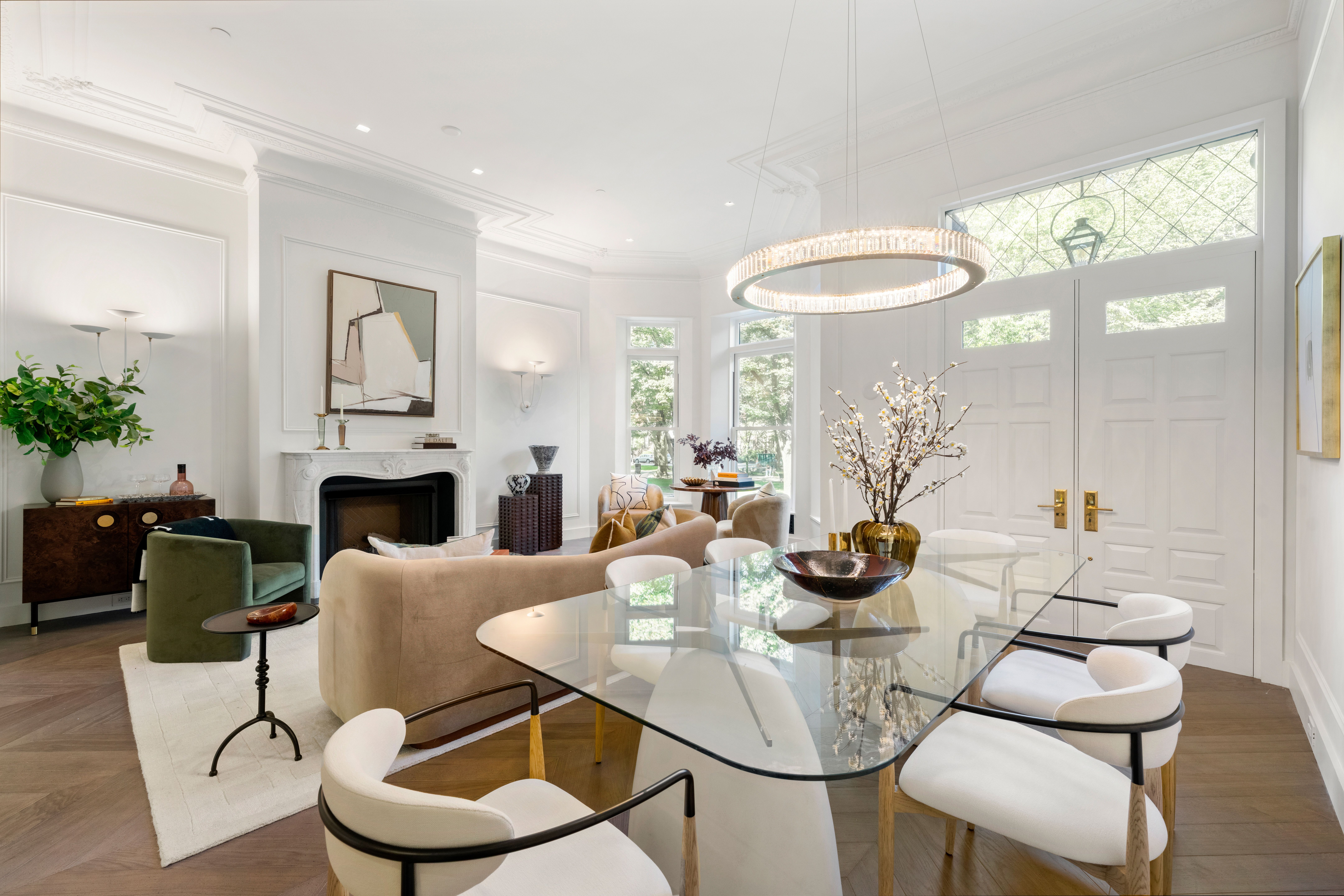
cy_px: 448
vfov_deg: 77.3
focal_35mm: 15
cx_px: 672
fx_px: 560
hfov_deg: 100.4
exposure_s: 1/3
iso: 640
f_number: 9
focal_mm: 15
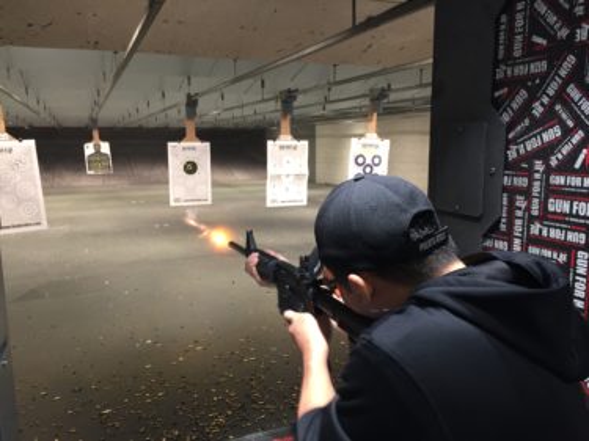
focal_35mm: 29
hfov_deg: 61.7
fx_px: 493
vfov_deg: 48.2
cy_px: 220
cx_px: 294
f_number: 2.2
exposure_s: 1/30
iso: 200
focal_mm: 4.15
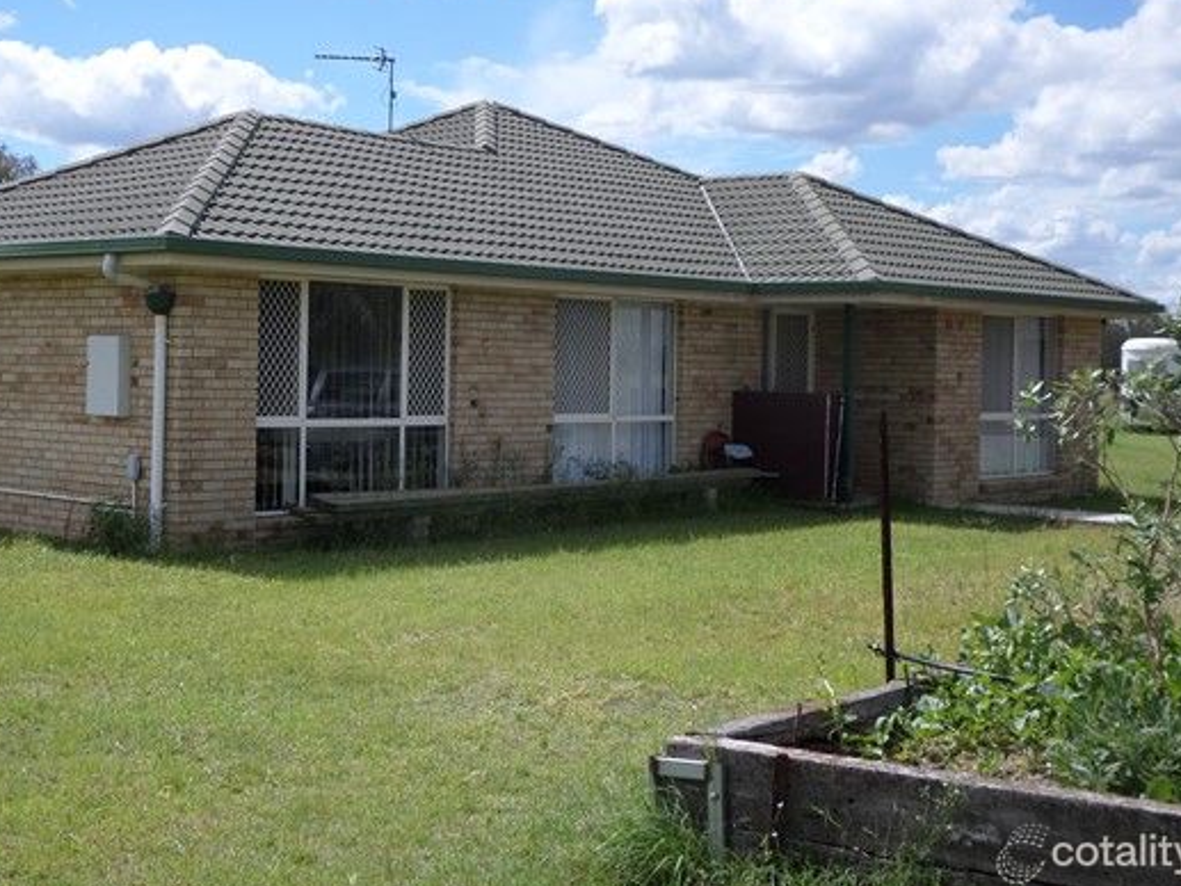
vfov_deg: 28.0
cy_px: 370
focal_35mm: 52
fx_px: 1775
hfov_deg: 36.8
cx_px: 514
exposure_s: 1/1000
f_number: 3.9
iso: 80
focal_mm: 7.6
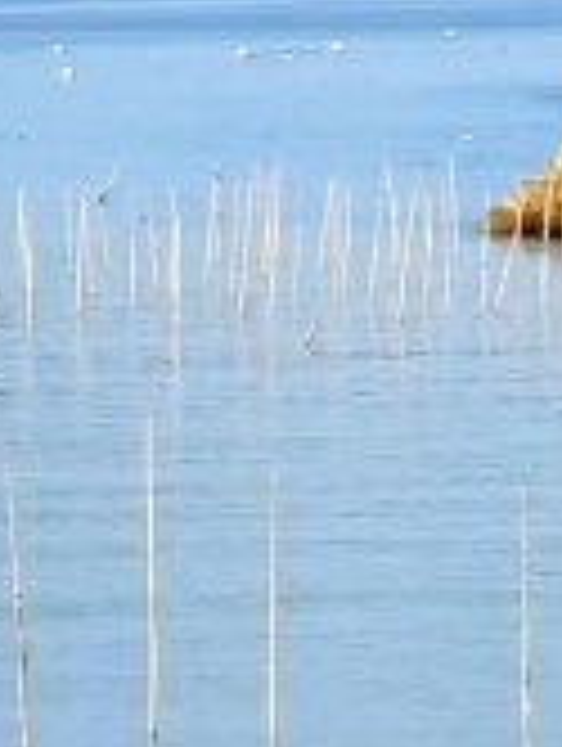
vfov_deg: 2.0
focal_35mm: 974
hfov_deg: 1.5
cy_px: -1048
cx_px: -22
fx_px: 21030
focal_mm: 14.46
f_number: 3.4
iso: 50
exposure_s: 1/704
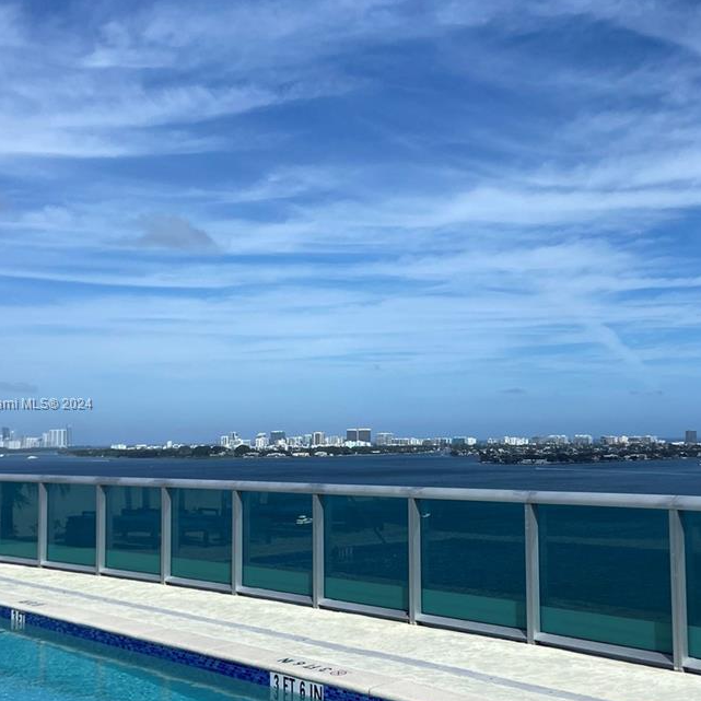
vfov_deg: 39.1
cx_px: 384
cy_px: 405
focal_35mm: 43
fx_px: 985
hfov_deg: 39.1
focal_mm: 4.25
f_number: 1.8
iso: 32
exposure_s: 1/6061
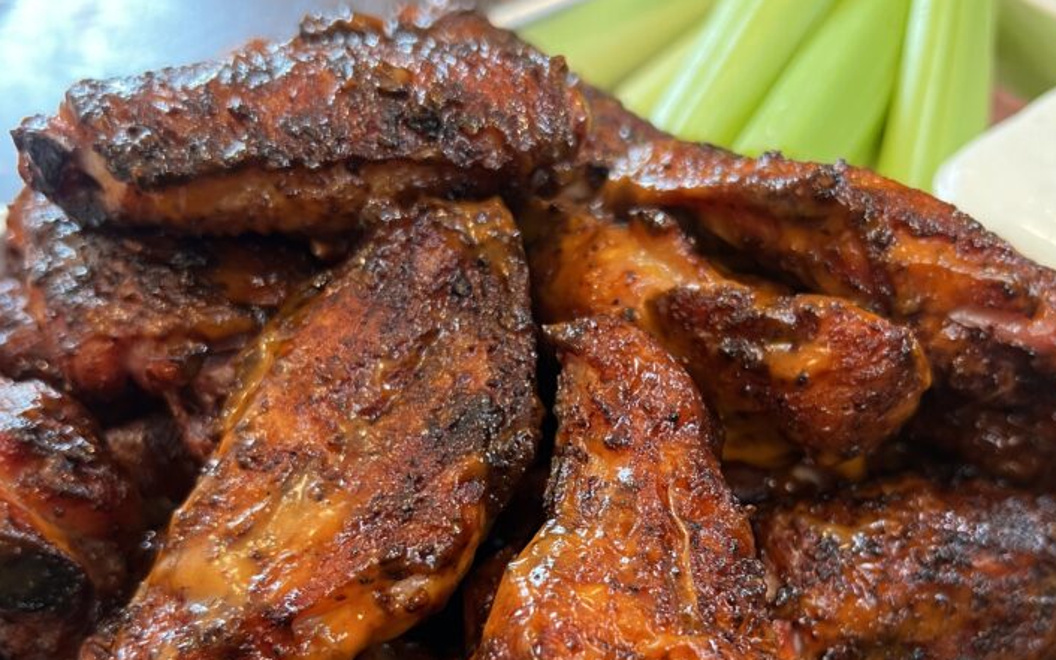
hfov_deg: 49.3
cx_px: 549
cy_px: 500
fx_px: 1151
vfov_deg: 31.4
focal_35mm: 40
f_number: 1.5
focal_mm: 5.7
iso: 160
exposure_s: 1/60
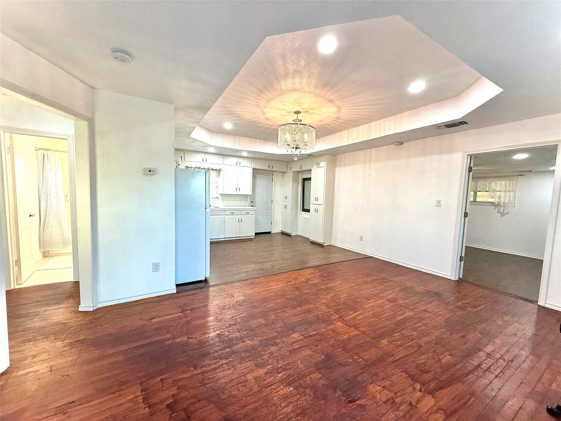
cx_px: 280
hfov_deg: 102.1
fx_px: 227
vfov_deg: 85.7
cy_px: 210
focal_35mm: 14
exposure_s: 1/120
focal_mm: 2.22
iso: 160
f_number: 2.2
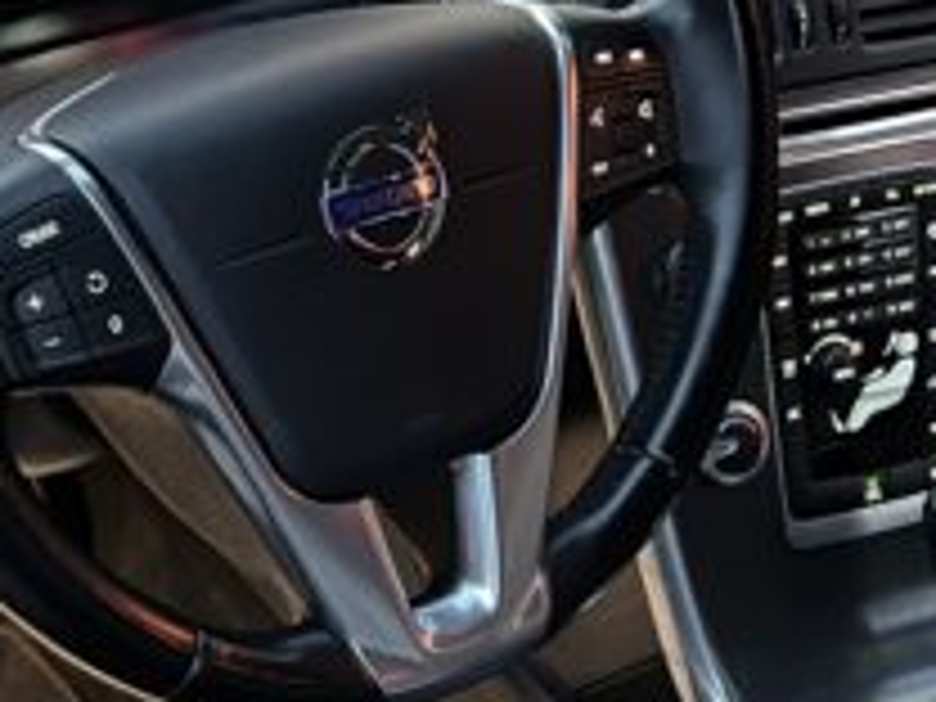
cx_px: 216
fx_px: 2704
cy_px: 756
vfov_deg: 14.5
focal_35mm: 100
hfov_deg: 19.5
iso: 640
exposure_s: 1/12
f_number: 1.5
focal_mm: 5.7
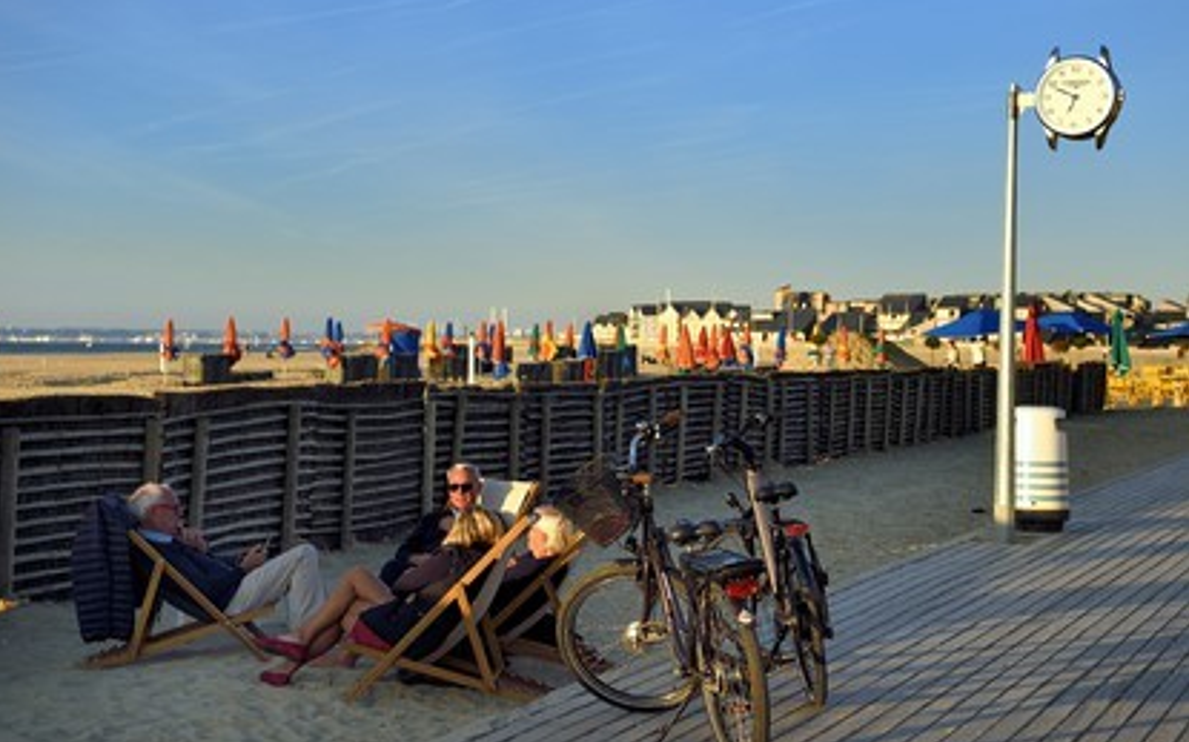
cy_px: 387
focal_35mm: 64
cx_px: 590
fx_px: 2073
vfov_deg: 20.3
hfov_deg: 32.0
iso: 200
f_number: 7.1
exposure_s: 1/250
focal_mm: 62
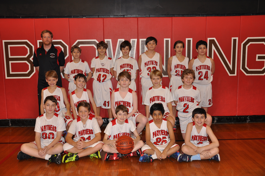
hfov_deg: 53.2
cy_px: 88
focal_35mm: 36
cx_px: 132
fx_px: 265
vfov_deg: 36.8
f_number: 3.8
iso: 320
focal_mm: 24
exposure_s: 1/60
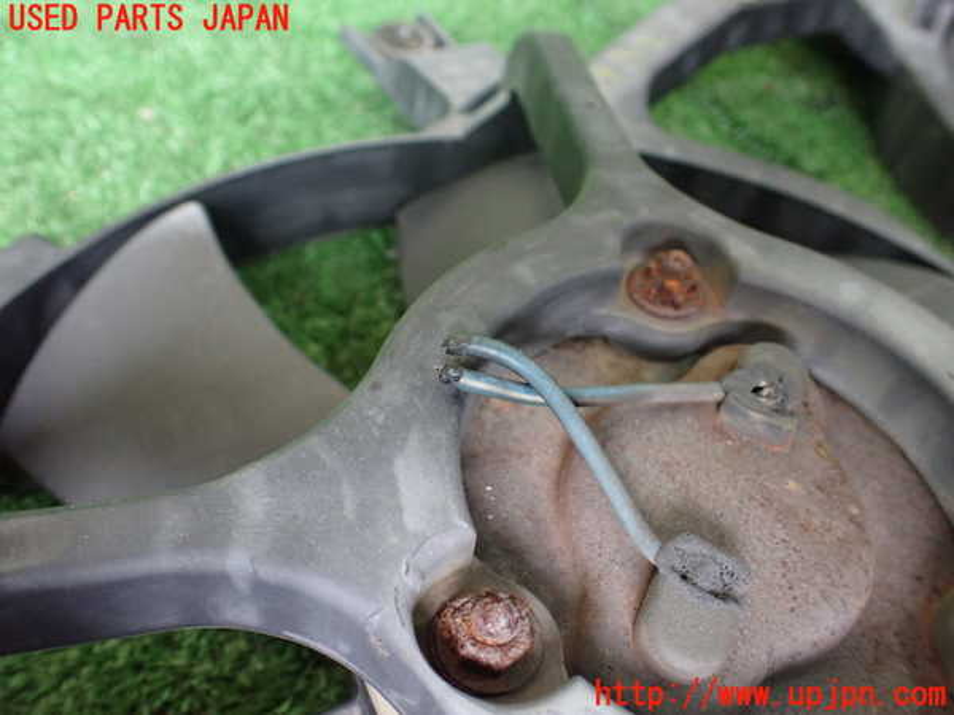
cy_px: 358
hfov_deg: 60.0
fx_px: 827
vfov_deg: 46.8
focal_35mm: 30
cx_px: 477
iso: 800
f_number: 2.3
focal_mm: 5.4
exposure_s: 1/80
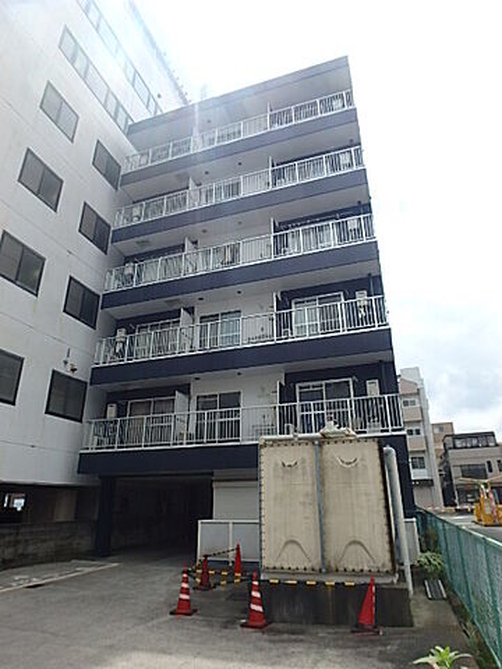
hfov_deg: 63.4
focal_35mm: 21
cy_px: 334
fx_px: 406
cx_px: 251
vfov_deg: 79.0
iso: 125
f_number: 6
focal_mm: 3.7
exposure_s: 1/400
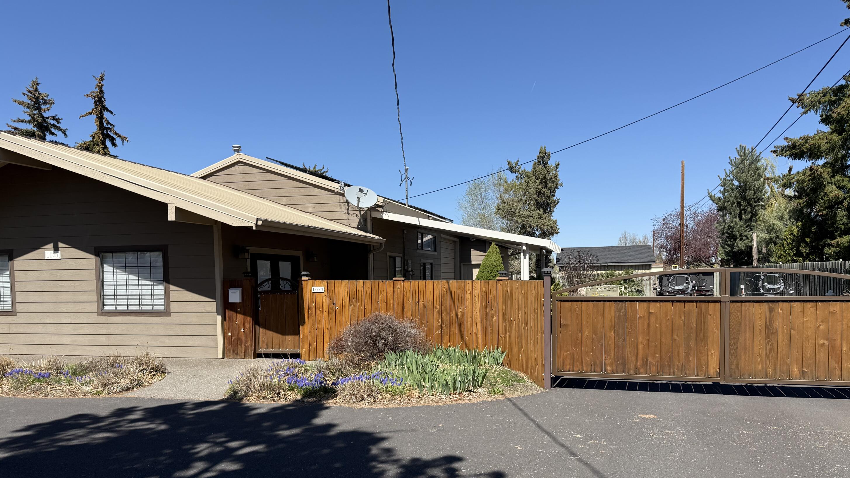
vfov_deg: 42.4
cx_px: 439
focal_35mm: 27
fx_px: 609
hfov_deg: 69.8
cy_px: 311
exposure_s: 1/3953
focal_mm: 6.76
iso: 80
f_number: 1.78
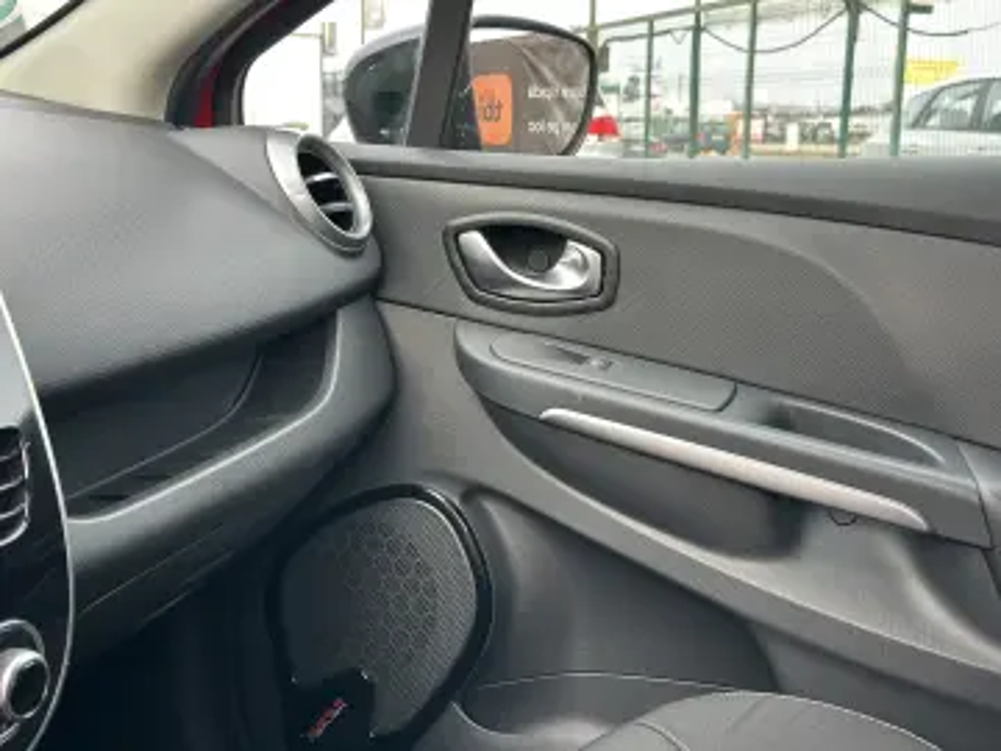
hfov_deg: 39.7
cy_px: 376
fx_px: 1388
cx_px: 500
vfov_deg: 30.3
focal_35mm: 48
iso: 80
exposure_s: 1/121
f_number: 1.78
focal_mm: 6.86
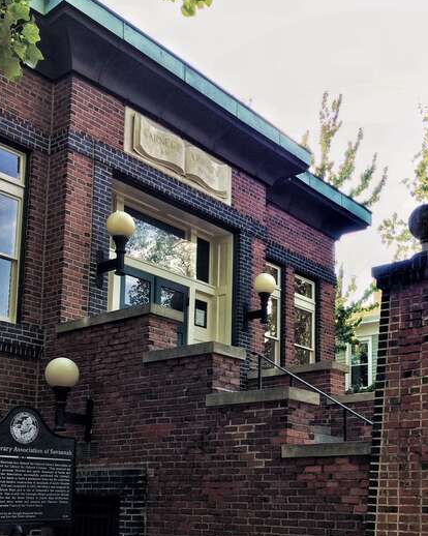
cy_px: 392
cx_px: 289
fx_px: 665
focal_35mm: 42
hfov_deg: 35.3
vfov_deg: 42.7
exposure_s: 1/120
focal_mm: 4.15
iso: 40
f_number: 2.2
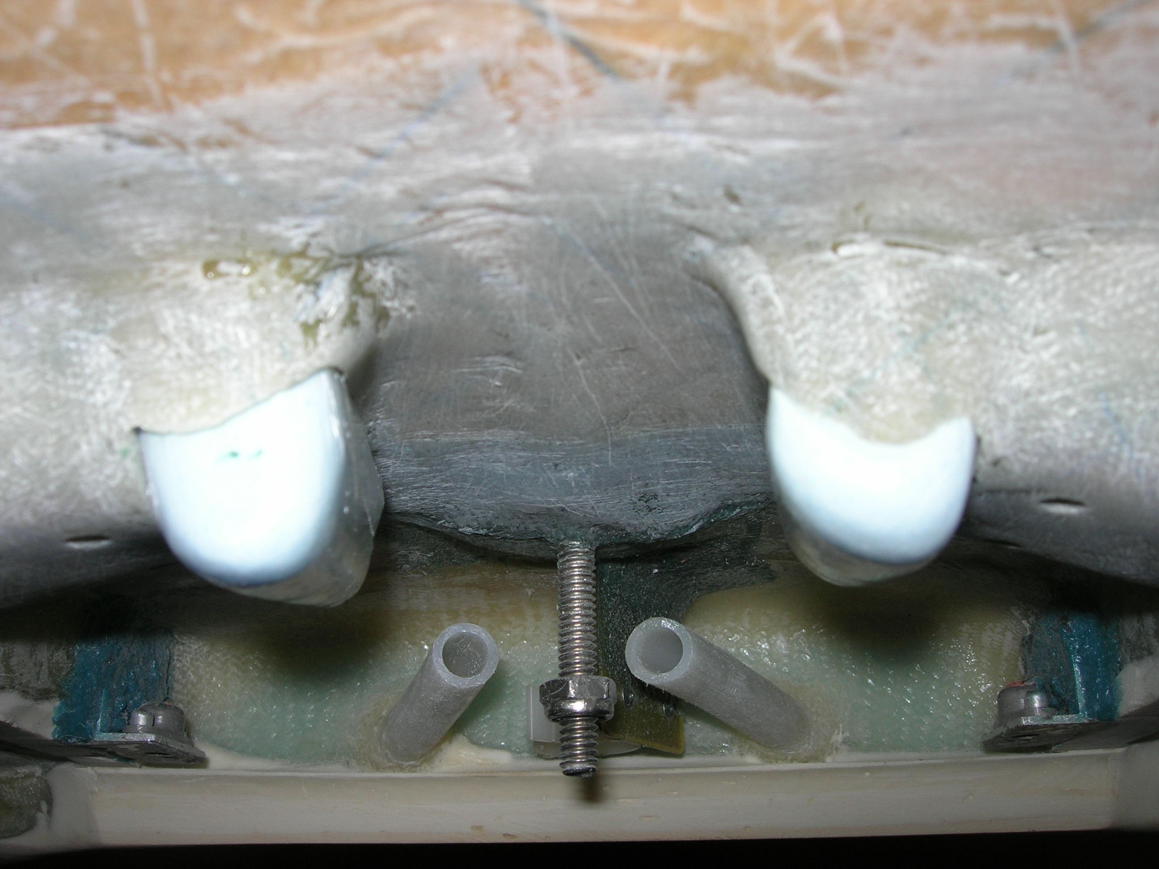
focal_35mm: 38
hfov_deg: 49.0
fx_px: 1272
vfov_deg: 37.7
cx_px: 580
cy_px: 434
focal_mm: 7.8
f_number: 4.8
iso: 64
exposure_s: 1/60.1
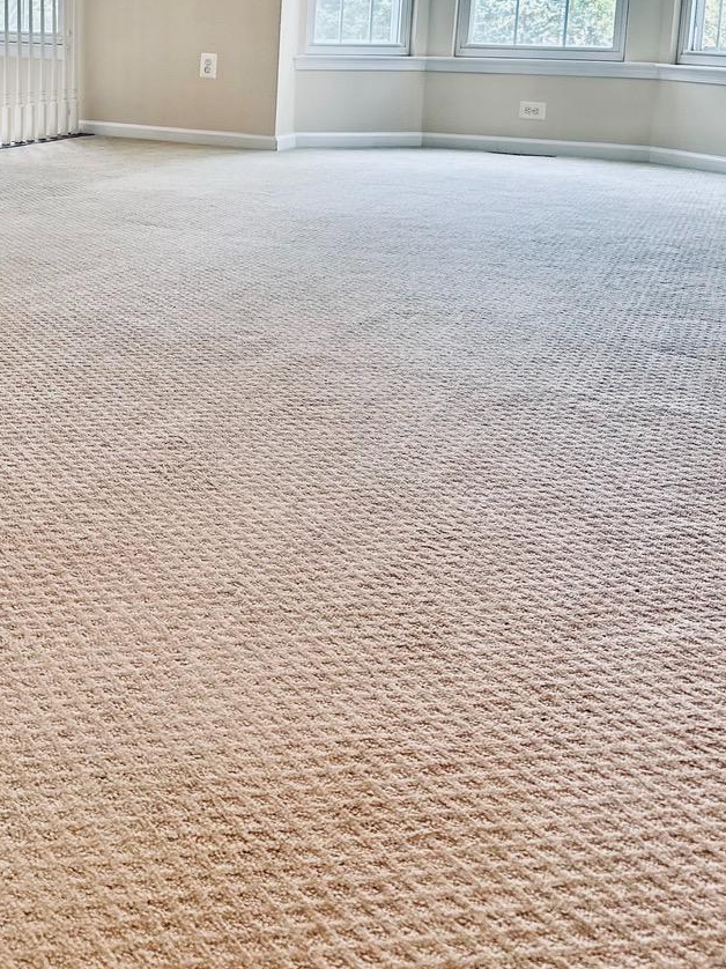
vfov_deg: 41.0
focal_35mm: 44
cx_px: 123
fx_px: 1231
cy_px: 182
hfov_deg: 31.8
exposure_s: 1/120
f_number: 1.78
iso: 160
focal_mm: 6.86
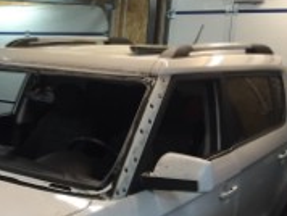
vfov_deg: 22.3
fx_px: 540
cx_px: -15
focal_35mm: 65
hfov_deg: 27.7
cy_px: 176
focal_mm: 4.15
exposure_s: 1/33
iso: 100
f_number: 2.2
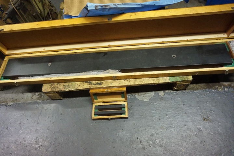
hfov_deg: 73.7
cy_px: 78
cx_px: 117
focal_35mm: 24
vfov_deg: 53.1
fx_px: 156
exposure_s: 1/125
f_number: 3.5
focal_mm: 16
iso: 3200
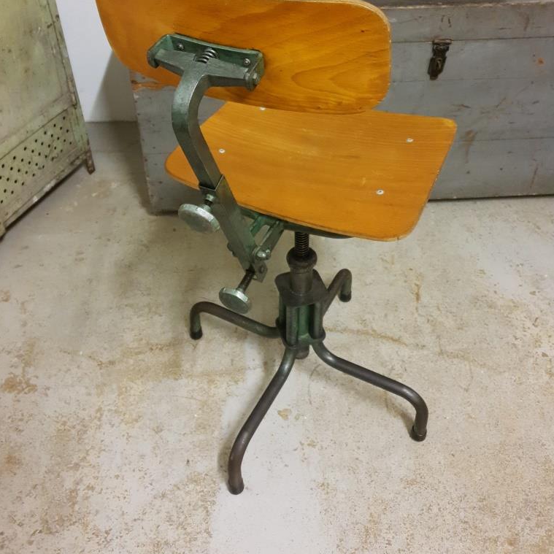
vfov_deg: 51.6
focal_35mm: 31
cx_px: 278
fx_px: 561
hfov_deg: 52.5
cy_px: 186
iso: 400
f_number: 1.5
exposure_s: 1/25
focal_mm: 4.3
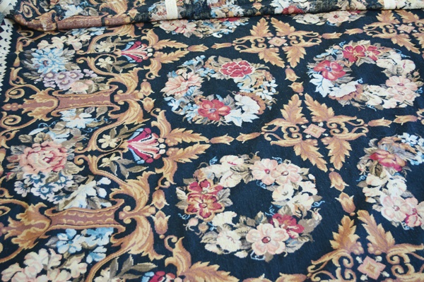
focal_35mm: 52
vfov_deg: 25.8
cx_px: 212
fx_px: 618
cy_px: 141
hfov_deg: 37.9
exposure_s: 1/60
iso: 500
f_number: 5
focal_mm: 35
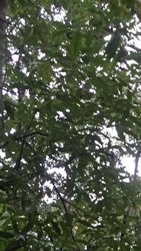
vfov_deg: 21.2
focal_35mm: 99
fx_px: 658
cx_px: 275
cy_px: 214
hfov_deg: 11.2
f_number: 2.2
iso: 160
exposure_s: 1/30
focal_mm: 4.15
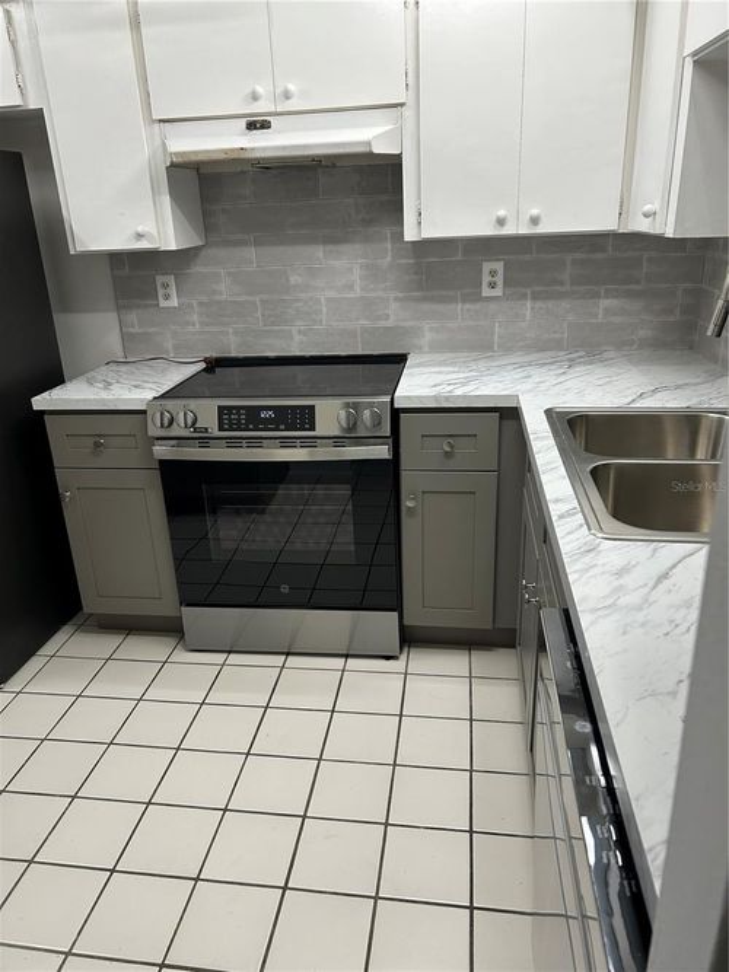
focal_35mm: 26
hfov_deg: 53.0
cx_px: 364
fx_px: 730
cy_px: 486
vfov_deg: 67.3
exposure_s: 1/120
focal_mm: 5.7
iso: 100
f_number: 1.5
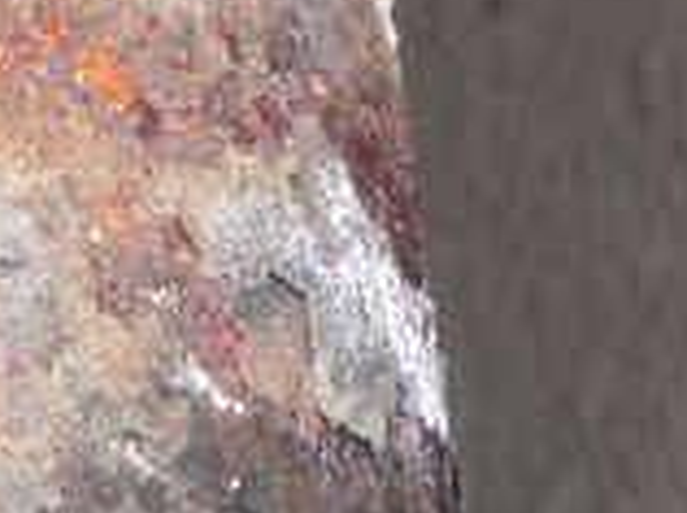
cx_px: -22
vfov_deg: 9.2
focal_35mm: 154
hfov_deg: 12.7
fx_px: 3052
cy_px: 904
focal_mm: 6.3
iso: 50
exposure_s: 1/60
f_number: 4.4
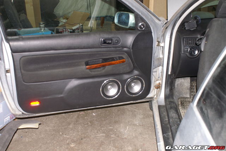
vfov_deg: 29.8
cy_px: 76
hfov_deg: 43.6
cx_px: 113
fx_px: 282
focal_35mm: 45
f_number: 5
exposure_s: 1/60
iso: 400
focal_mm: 30
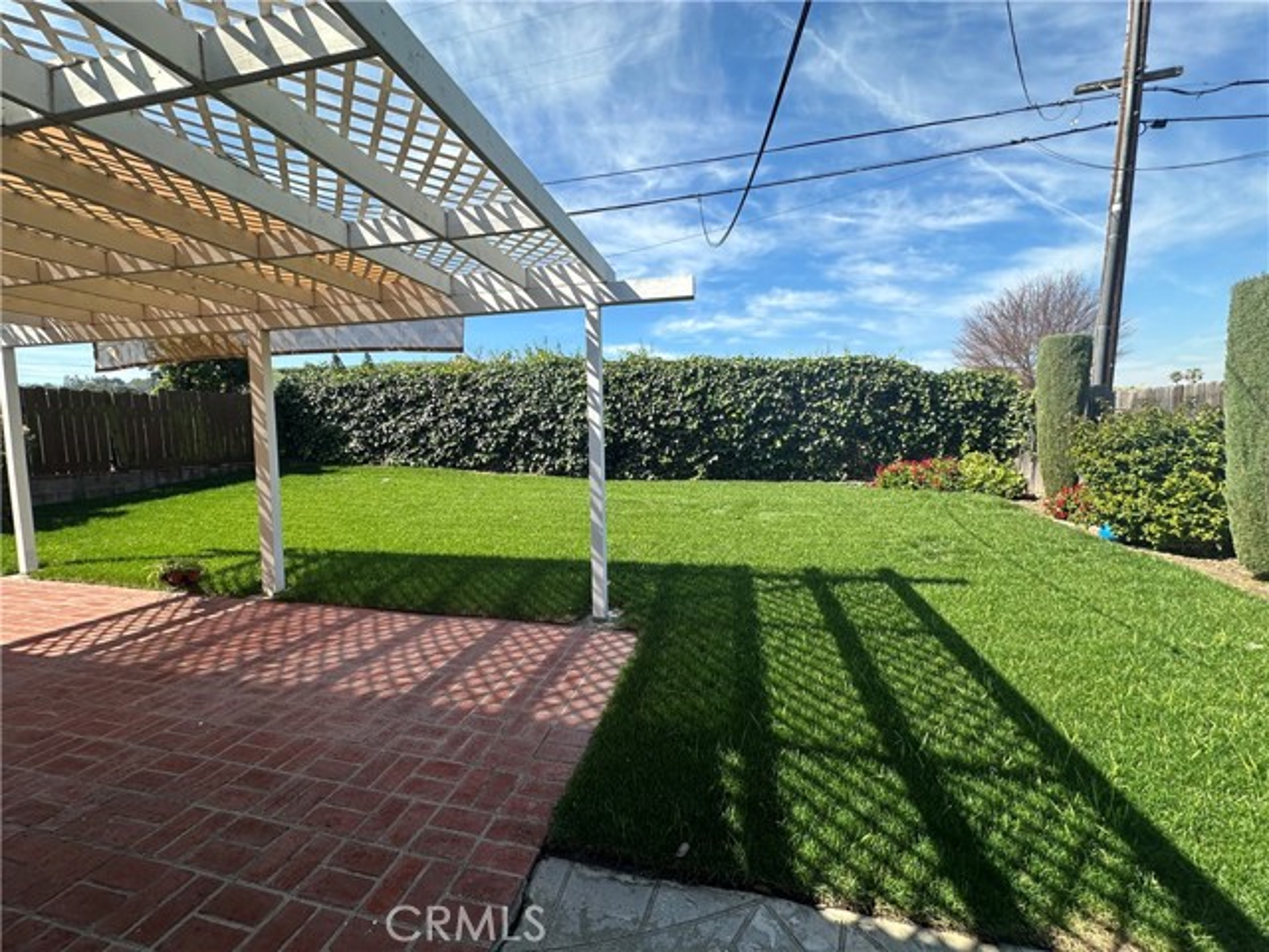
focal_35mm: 14
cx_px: 634
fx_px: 513
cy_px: 476
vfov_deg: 85.7
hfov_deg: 102.1
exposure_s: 1/1033
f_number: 2.2
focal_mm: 2.22
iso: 40
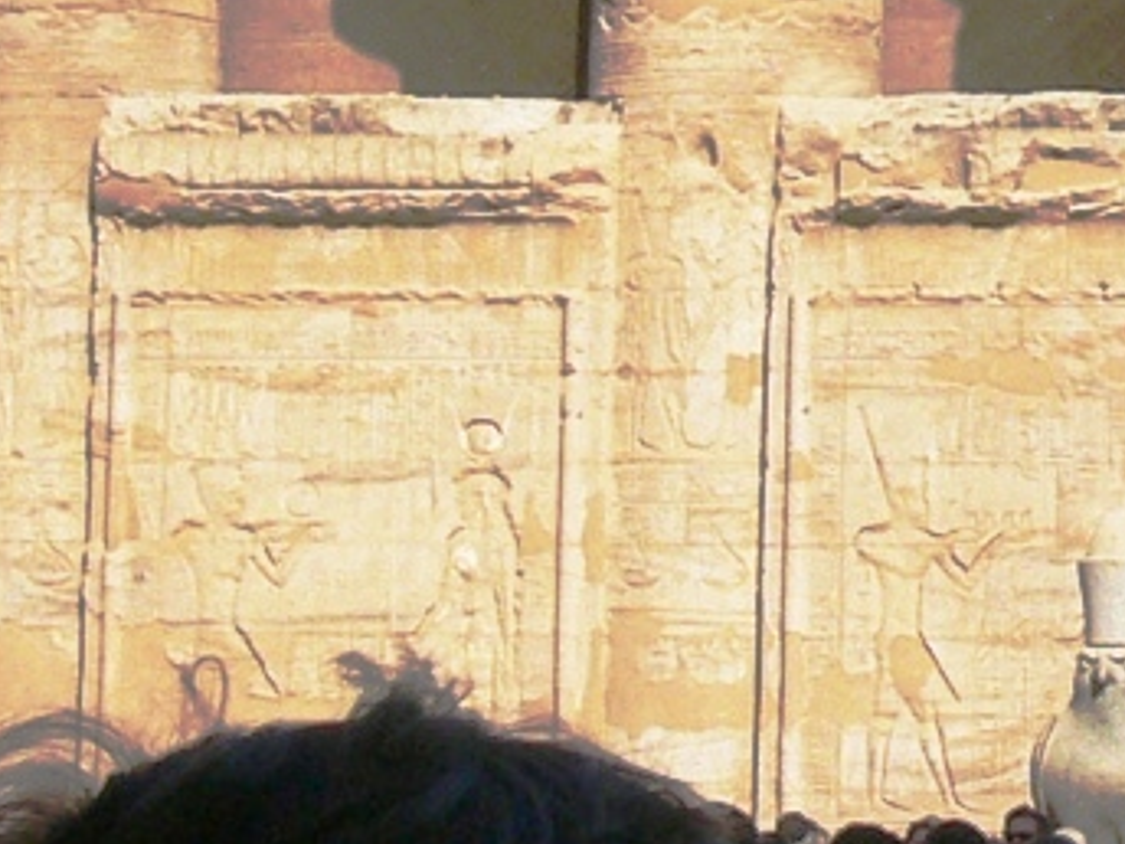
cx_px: 1858
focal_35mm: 232
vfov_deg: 6.4
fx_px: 7540
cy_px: -252
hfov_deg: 8.3
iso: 80
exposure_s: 1/320
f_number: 5.6
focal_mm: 8.1
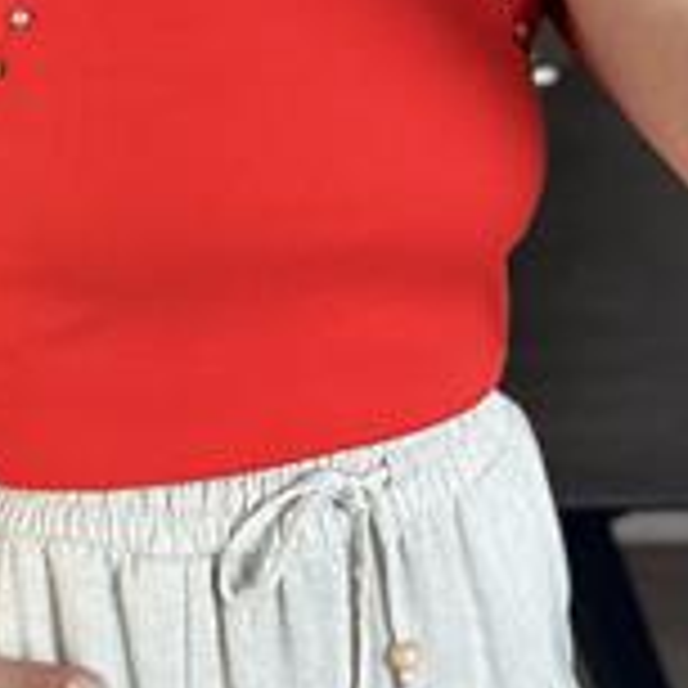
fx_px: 3148
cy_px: 36
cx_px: 252
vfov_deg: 12.4
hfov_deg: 12.5
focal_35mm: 140
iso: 125
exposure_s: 1/60
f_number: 1.78
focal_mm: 6.86
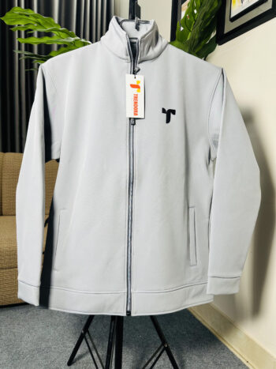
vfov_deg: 71.6
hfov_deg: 56.8
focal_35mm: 24
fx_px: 255
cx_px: 138
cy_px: 184
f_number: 1.78
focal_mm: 6.86
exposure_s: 1/121
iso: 125
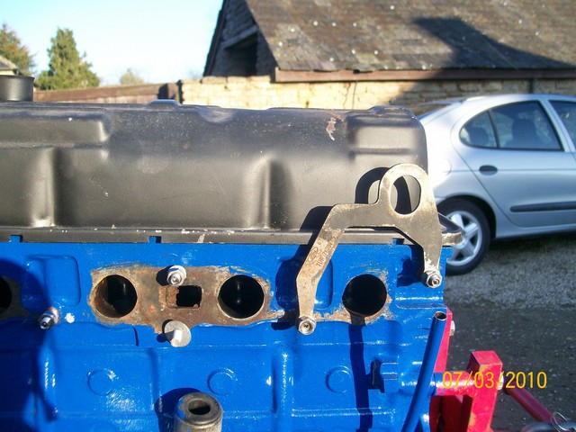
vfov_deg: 39.7
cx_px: 288
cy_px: 216
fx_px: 599
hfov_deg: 51.4
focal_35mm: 36
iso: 80
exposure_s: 1/345
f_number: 2.7
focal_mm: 6
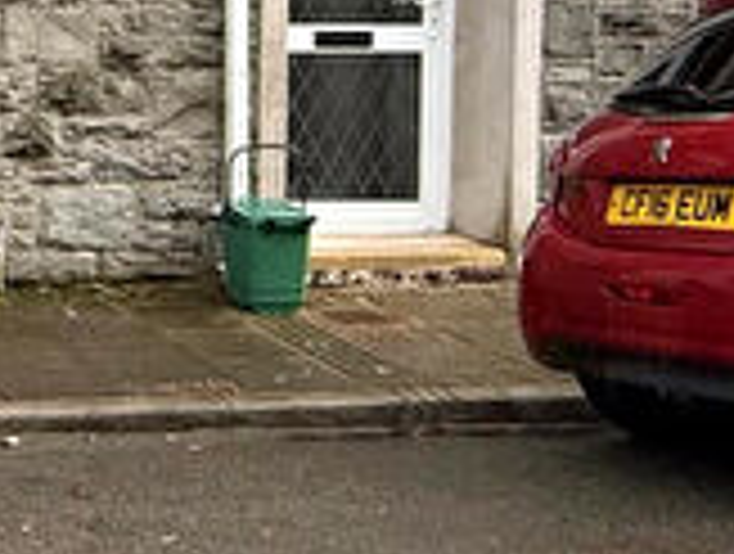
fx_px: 1275
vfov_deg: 18.2
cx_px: -527
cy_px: -493
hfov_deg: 22.2
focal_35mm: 60
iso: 160
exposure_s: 1/99
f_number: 2.2
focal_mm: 2.22
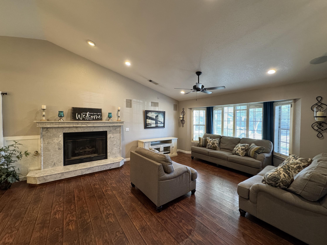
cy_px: 122
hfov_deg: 102.1
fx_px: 132
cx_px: 164
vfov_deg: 85.7
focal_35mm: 14
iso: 320
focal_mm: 2.22
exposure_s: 1/60
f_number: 2.2
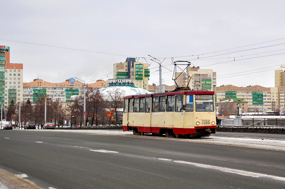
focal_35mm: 89
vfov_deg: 15.4
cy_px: 73
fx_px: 701
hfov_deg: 22.9
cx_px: 179
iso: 200
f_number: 5.6
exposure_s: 1/250
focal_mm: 45
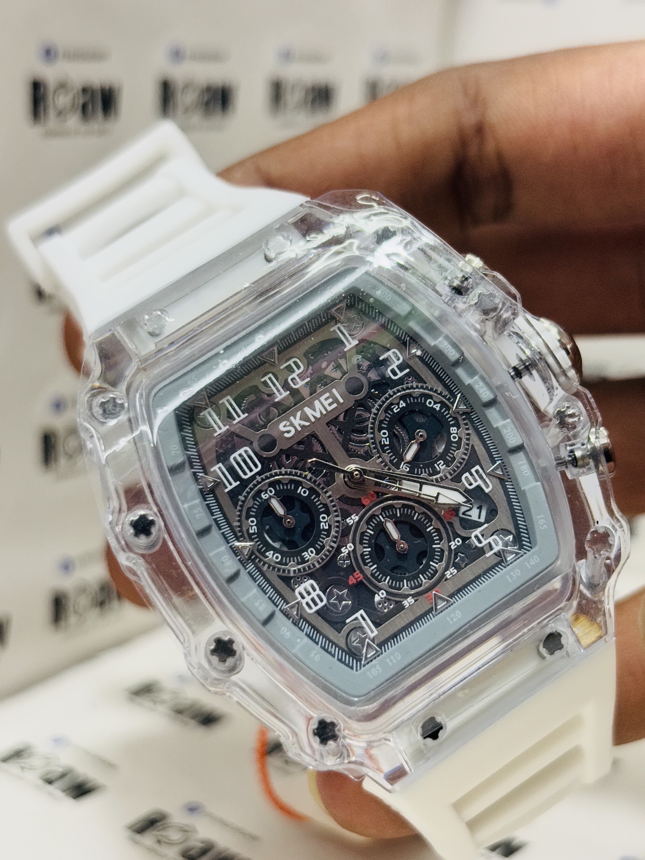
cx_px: 346
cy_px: 456
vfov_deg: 33.8
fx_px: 1416
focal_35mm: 57
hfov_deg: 25.6
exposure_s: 1/50
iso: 40
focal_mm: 5.96
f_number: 1.6
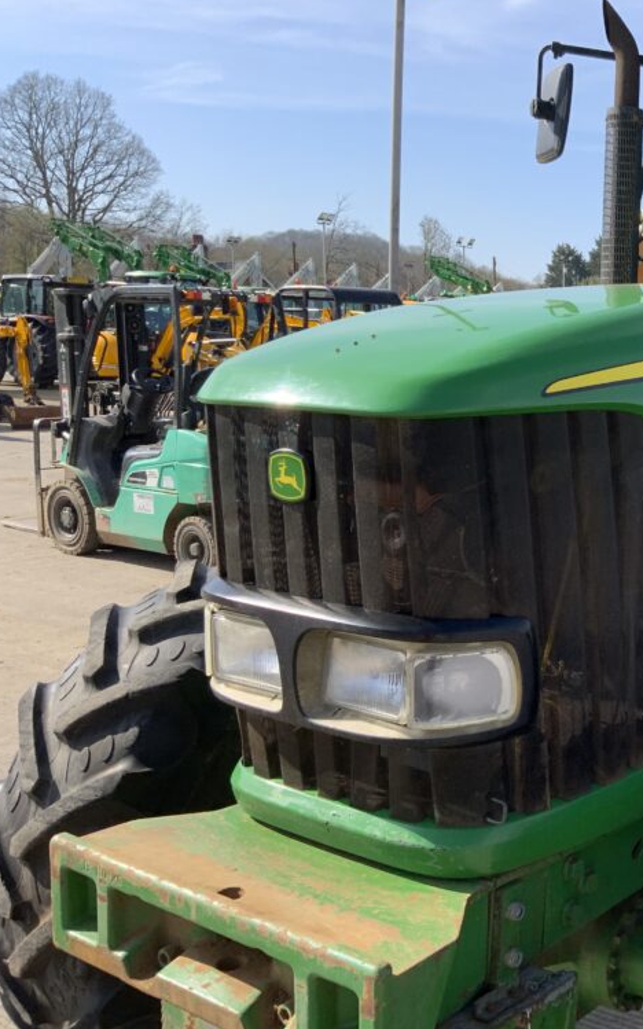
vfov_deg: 47.2
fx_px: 1178
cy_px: 514
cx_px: 686
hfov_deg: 28.1
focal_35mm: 42
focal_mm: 3
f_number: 1.8
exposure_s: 1/1055
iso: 16
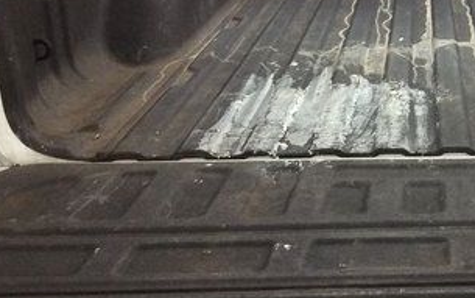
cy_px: 87
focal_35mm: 71
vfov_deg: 18.3
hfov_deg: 27.6
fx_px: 920
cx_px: 455
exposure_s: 1/24
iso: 125
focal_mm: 3.3
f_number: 2.4
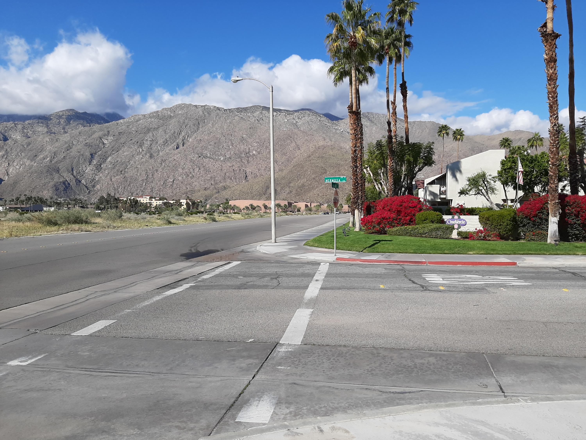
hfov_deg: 67.3
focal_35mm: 26
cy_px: 220
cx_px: 293
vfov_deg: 53.1
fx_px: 440
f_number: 1.7
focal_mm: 3.93
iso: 40
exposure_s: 1/3891
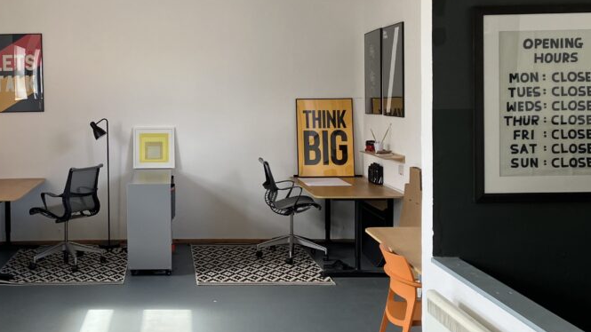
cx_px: 158
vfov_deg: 25.3
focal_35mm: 47
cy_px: 117
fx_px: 737
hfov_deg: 42.6
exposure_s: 1/121
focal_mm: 3.99
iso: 64
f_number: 1.8
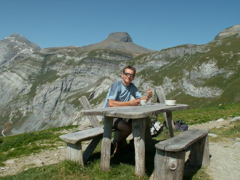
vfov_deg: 40.7
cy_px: 90
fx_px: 243
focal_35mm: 35
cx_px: 120
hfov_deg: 52.6
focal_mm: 5.86
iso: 50
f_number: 7.1
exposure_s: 1/250
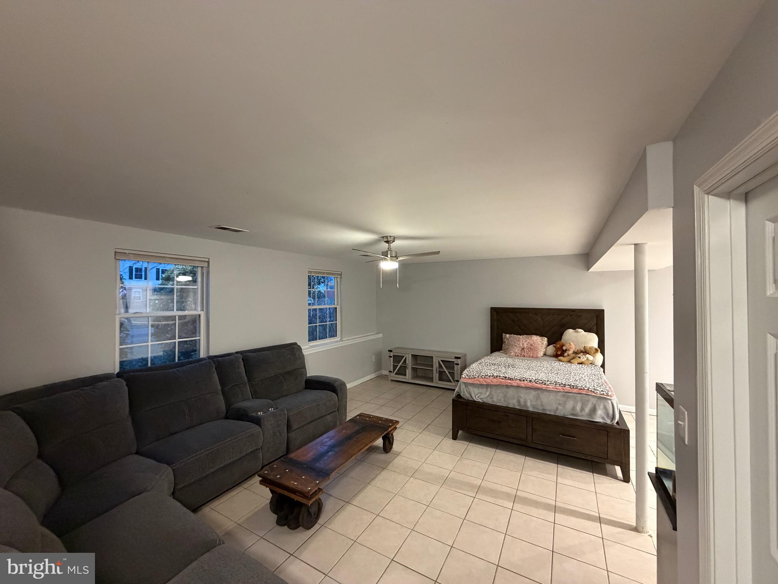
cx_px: 389
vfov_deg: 85.7
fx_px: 315
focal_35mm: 14
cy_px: 292
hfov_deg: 102.1
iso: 640
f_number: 2.2
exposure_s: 1/60
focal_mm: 2.22
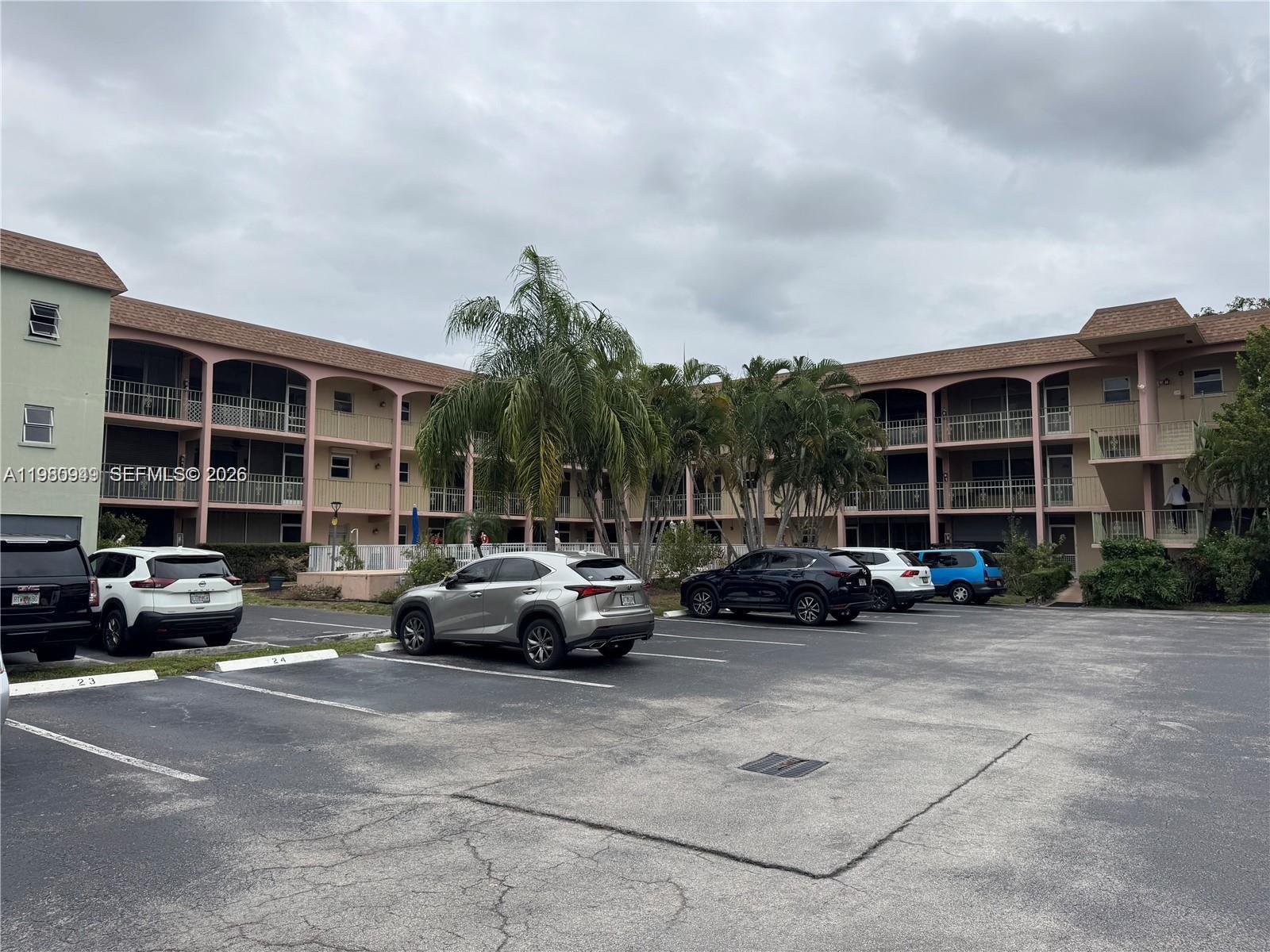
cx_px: 635
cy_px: 476
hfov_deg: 71.6
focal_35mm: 24
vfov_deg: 56.8
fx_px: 881
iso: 80
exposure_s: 1/3802
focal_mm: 6.76
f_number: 1.78
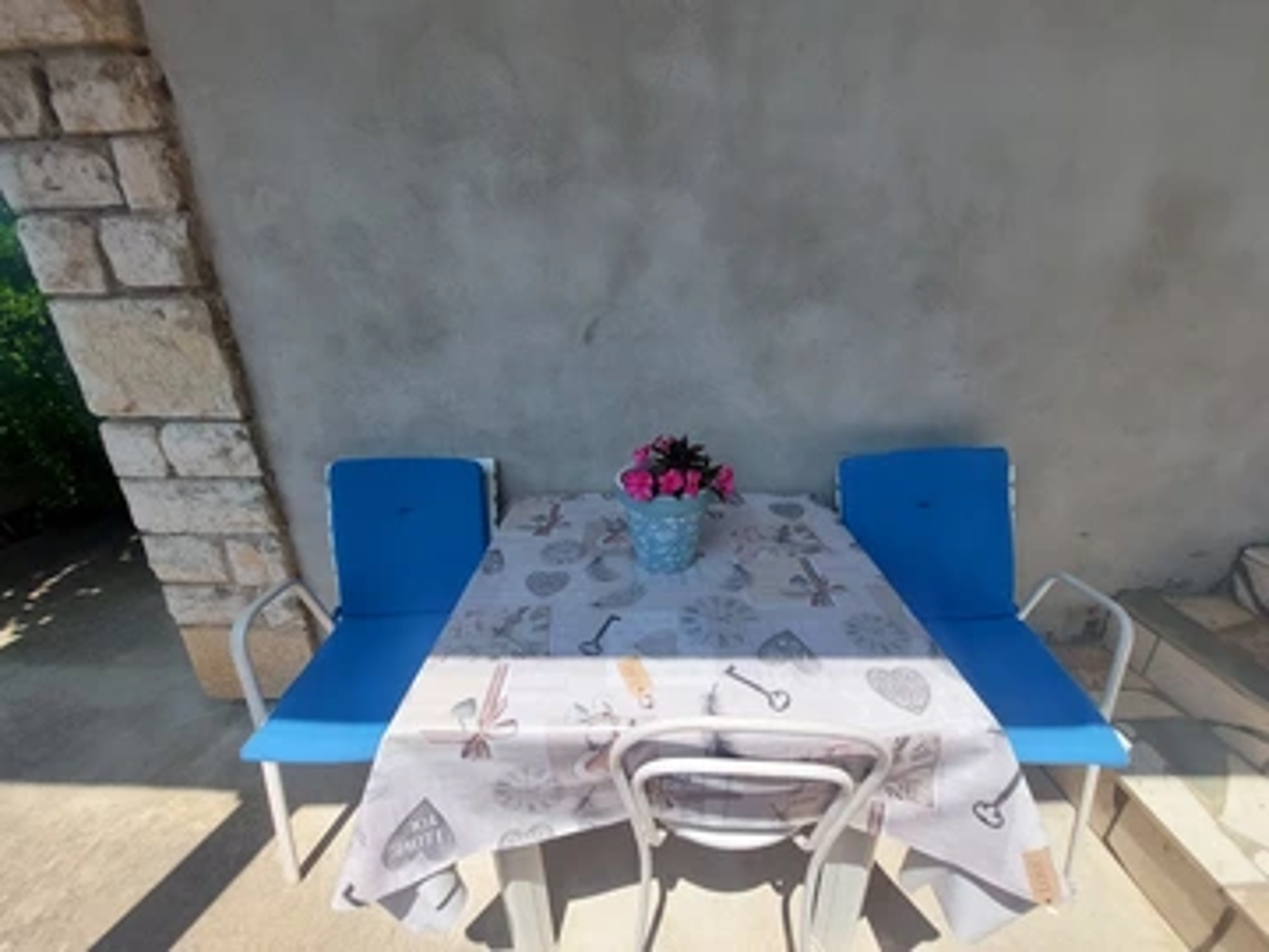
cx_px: 634
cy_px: 476
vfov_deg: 89.9
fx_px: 477
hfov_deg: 106.2
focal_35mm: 13
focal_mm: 1.74
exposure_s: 1/1131
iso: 50
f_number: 2.2
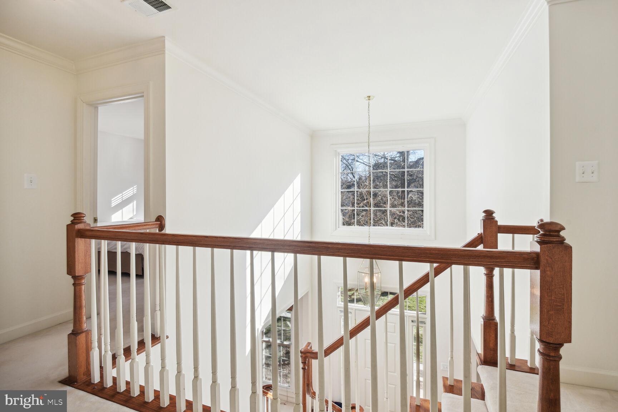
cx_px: 309
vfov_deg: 73.7
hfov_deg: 96.7
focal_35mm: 16
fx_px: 275
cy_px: 206
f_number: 8
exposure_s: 1/50
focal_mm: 16
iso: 400
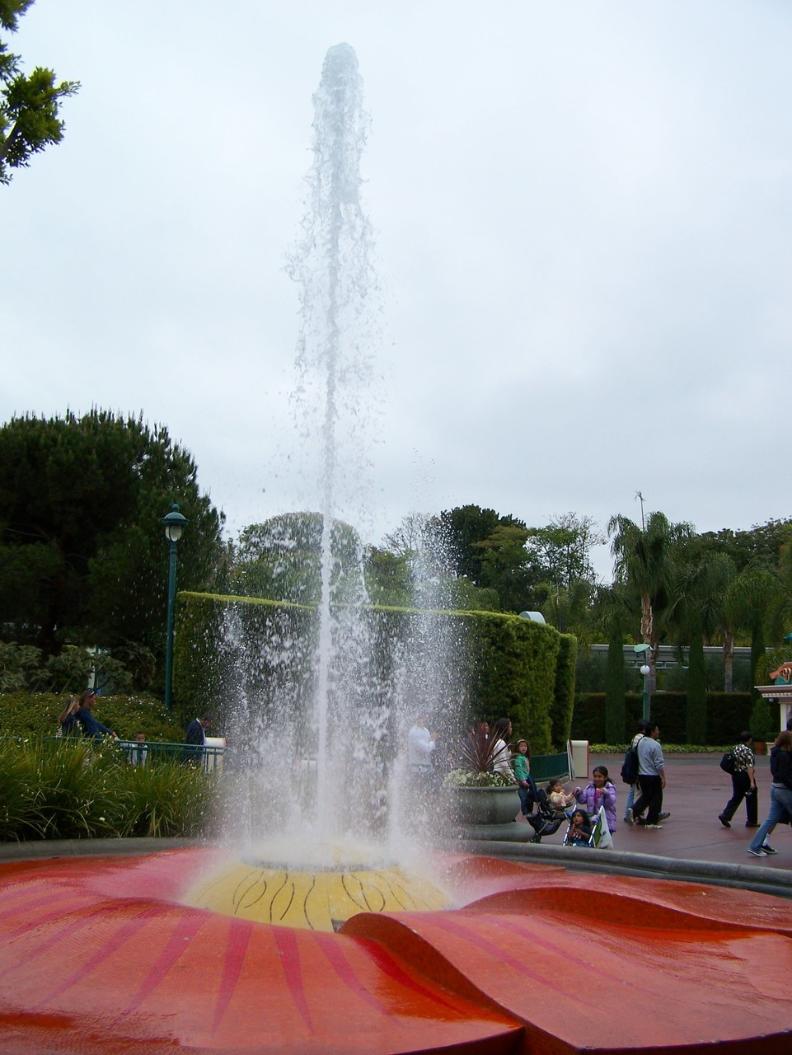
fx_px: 1158
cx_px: 396
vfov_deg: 49.0
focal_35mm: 38
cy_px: 528
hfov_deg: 37.7
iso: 80
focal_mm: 6.3
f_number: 2.8
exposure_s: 1/400
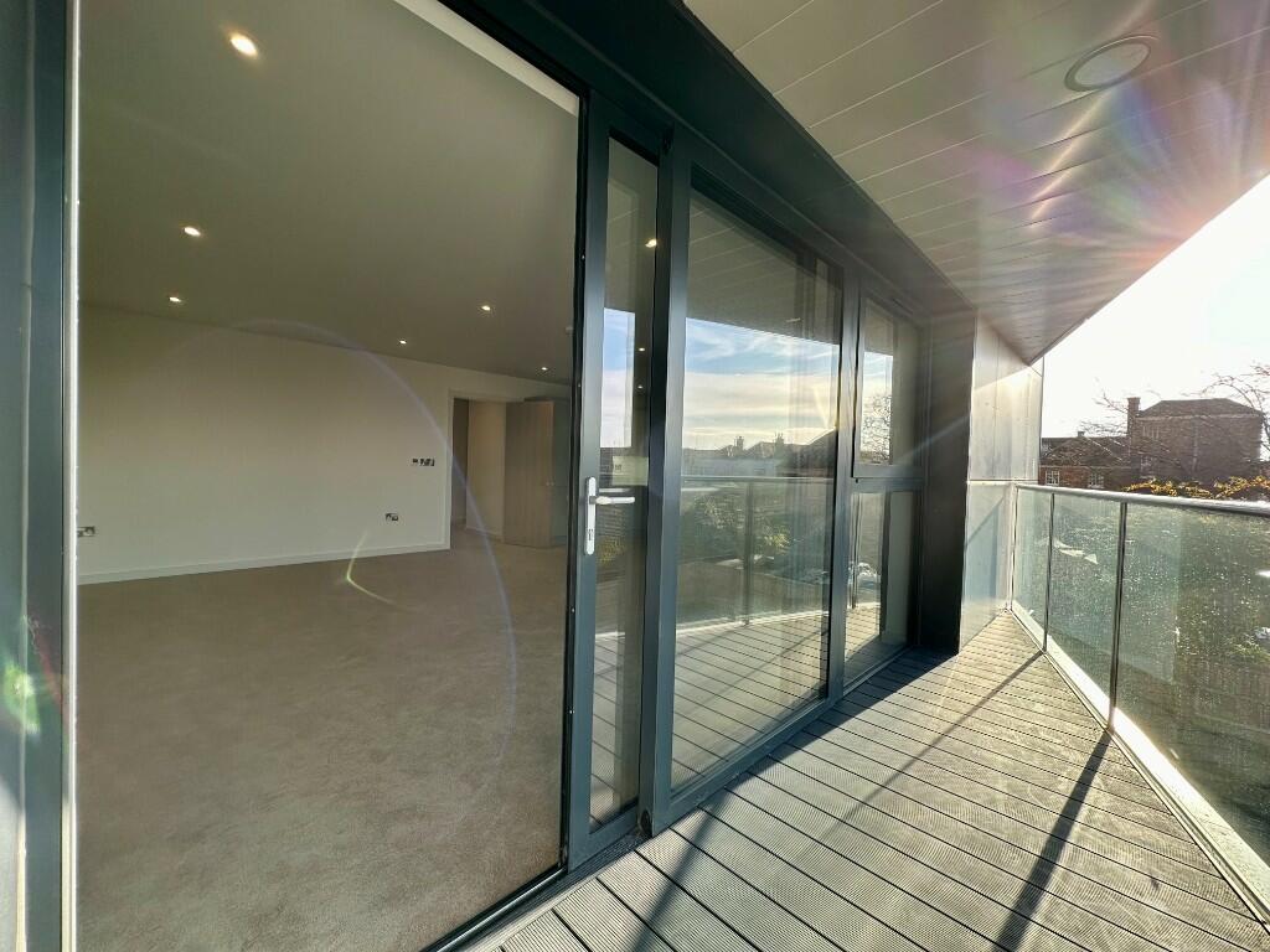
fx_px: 514
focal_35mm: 14
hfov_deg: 102.1
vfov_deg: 85.7
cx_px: 635
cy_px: 476
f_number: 2.2
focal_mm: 2.22
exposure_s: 1/397
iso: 40
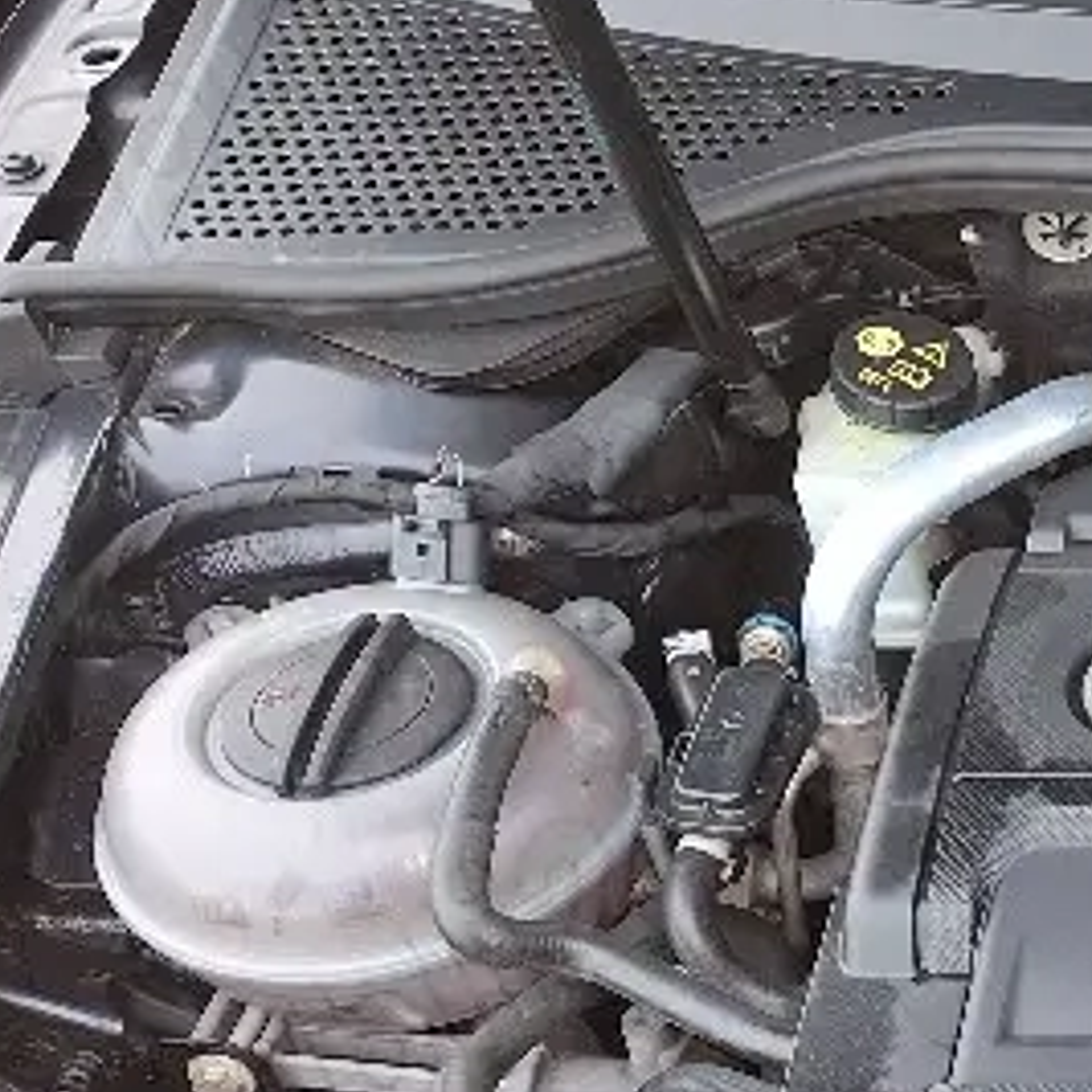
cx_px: 1857
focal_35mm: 76
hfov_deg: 18.6
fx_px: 2712
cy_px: 982
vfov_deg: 22.2
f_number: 1.8
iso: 125
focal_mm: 5.54
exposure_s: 1/50
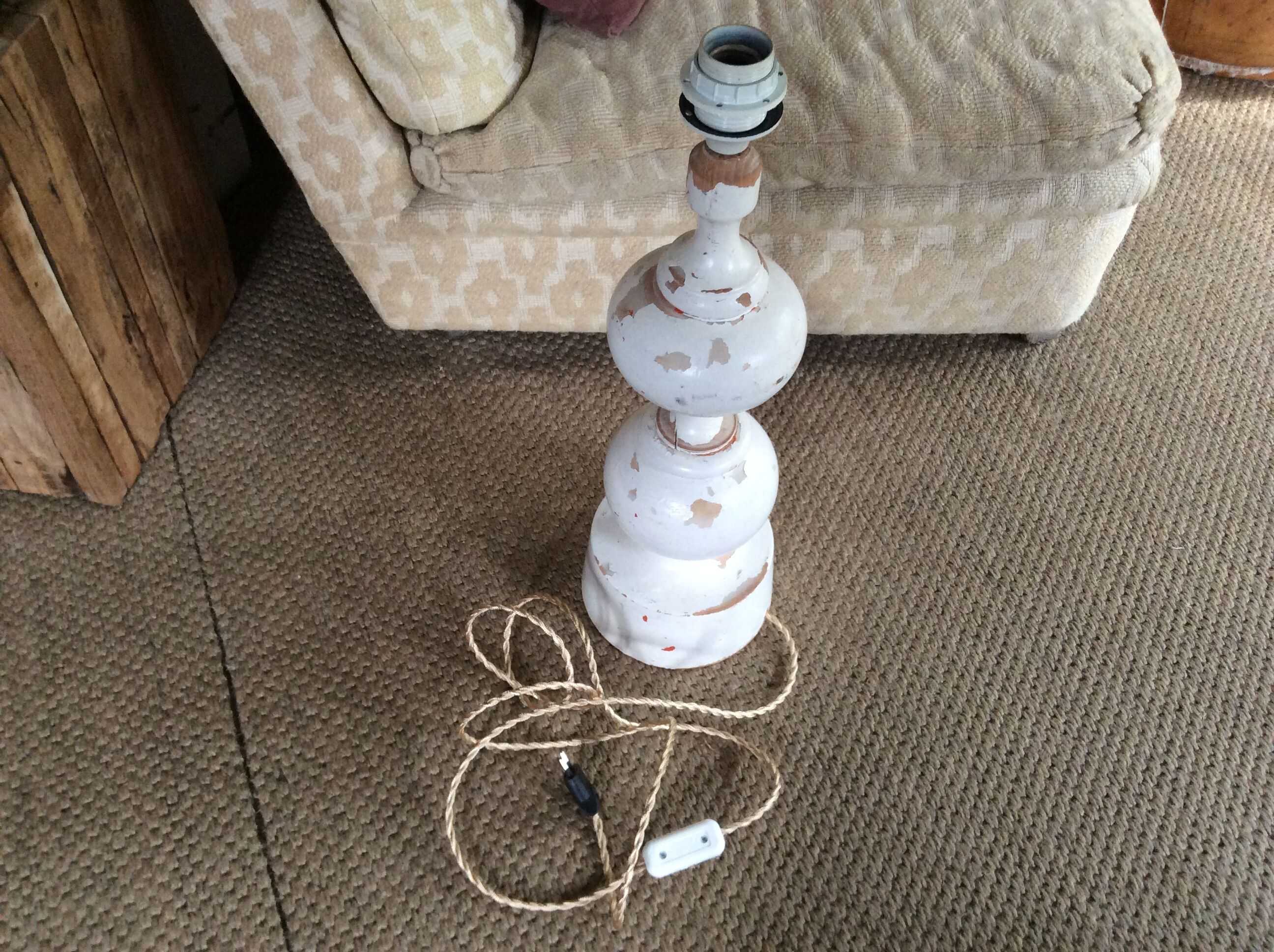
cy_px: 476
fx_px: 1176
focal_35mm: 32
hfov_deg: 56.9
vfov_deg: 44.1
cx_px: 637
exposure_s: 1/25
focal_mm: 3.3
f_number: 2.4
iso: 125
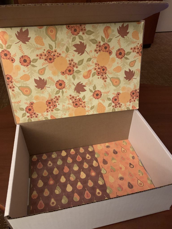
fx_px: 172
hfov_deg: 53.1
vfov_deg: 67.3
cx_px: 86
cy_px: 114
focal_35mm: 26
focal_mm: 4.25
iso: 640
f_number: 1.8
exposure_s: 1/30
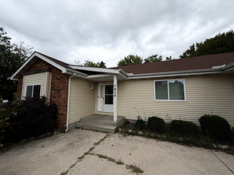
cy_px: 88
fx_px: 95
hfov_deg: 102.1
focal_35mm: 14
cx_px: 117
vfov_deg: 85.7
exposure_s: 1/717
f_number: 2.2
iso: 40
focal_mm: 2.22
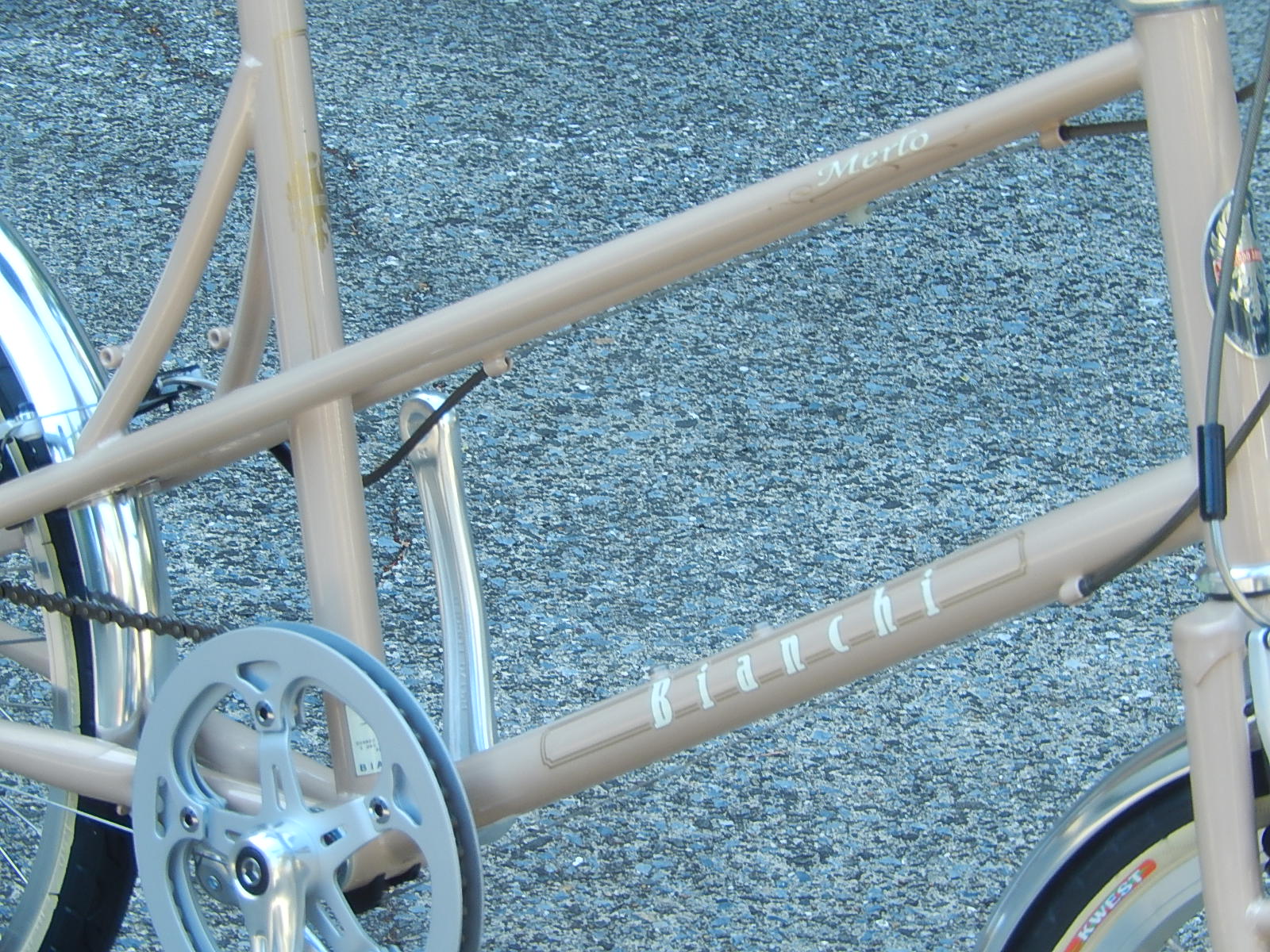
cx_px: 635
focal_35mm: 169
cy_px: 476
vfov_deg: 8.8
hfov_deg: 11.7
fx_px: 6200
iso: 125
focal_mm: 30.3
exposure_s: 1/40
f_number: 5.7
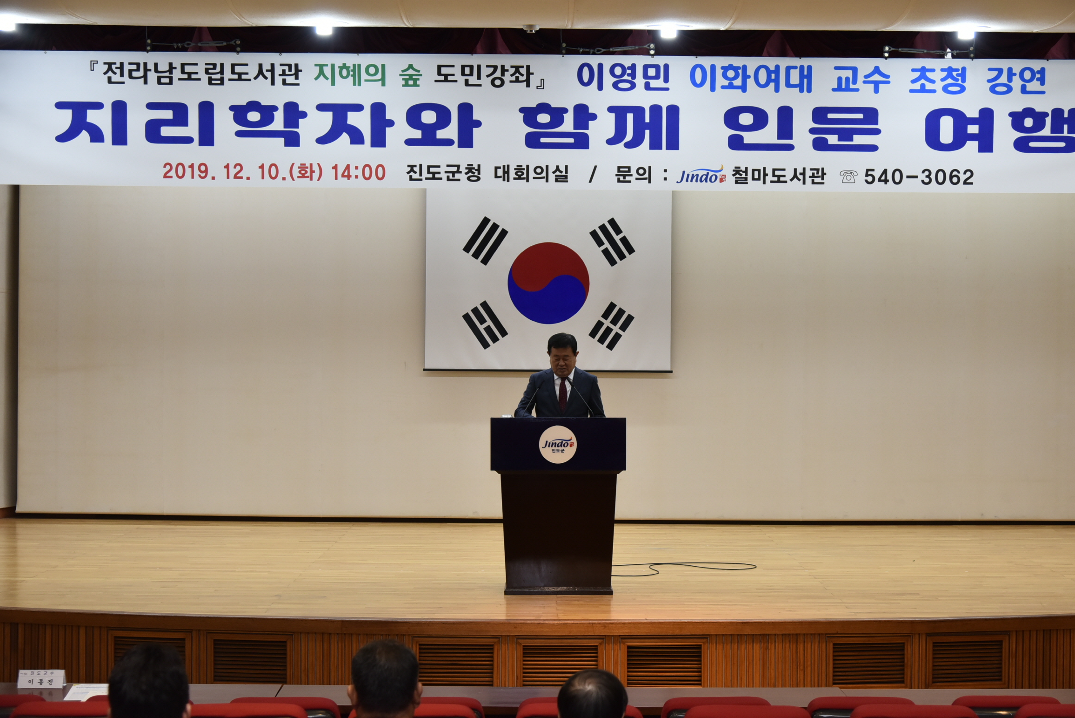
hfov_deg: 36.9
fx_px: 1613
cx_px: 557
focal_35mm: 54
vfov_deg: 25.1
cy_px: 359
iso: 800
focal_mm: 52
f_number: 4.5
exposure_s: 1/125
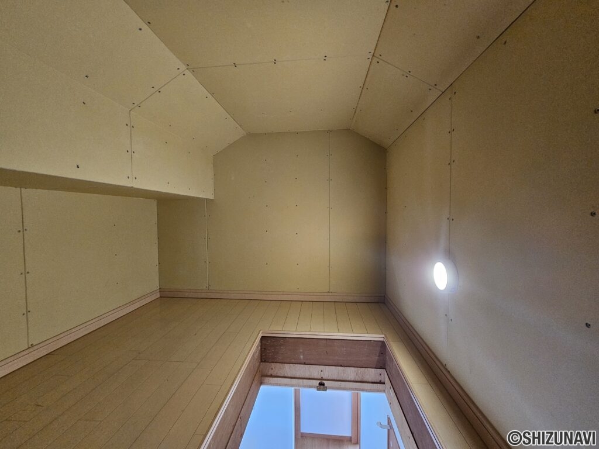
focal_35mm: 13
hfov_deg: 106.2
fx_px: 225
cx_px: 300
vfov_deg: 89.9
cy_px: 224
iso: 400
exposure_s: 1/60
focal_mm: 2.2
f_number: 2.2
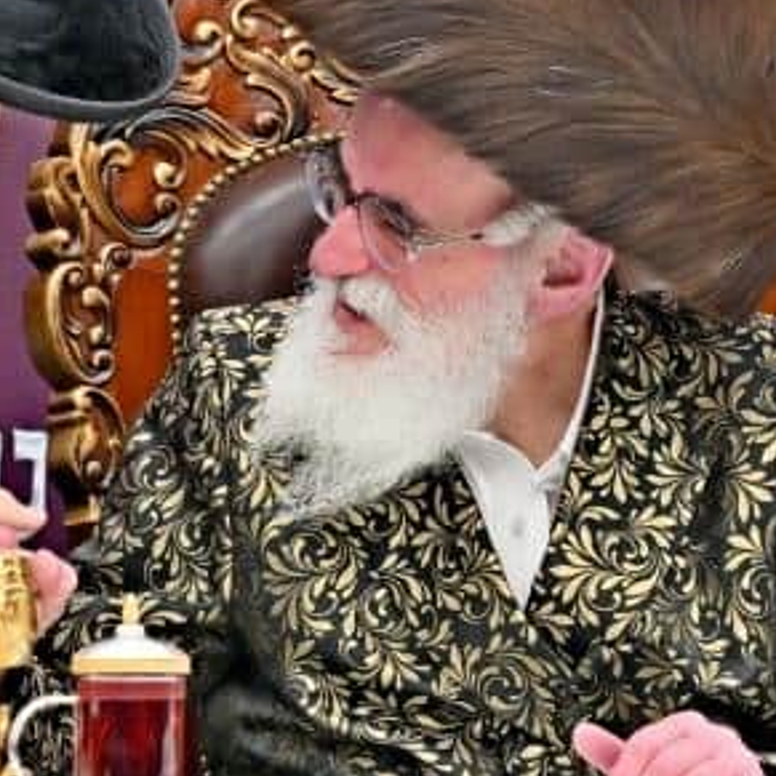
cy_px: 240
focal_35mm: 539
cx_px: -5
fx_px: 13670
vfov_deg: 3.3
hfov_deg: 3.2
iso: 500
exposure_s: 1/200
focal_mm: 120
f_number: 4
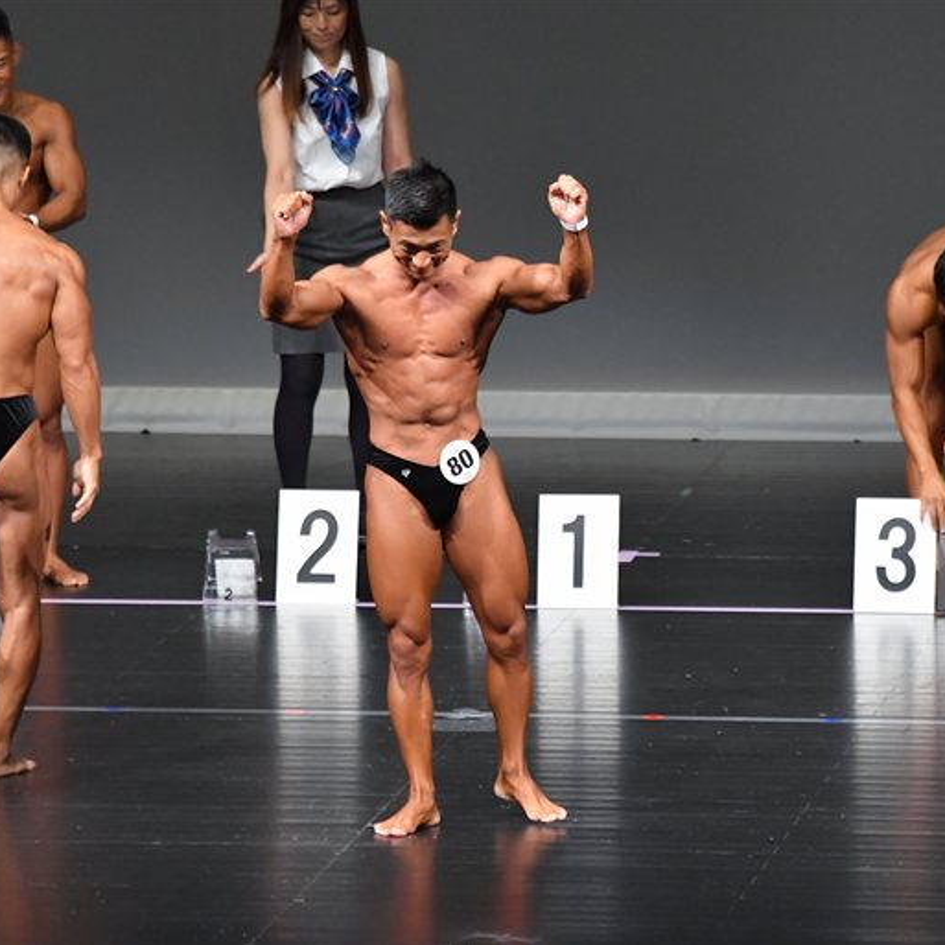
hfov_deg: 4.6
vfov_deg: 4.6
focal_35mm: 385
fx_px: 11891
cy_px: 473
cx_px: 587
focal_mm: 200
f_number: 5.6
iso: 5000
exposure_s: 1/400
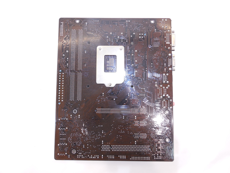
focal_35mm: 25
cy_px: 86
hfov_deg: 69.4
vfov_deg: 54.9
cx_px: 115
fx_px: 166
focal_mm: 4.5
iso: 125
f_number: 3.1
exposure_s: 1/40
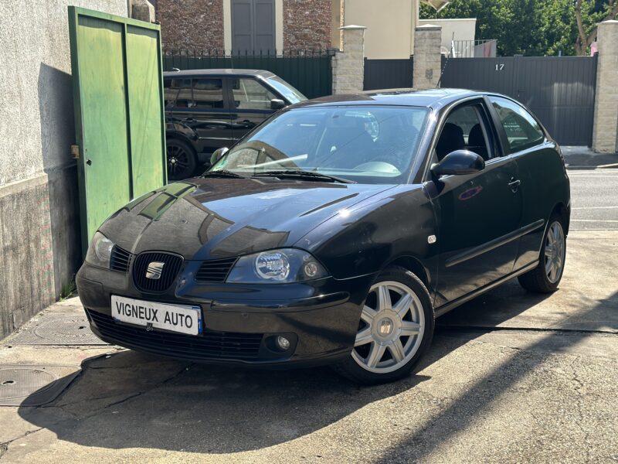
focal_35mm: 48
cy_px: 232
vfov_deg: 30.3
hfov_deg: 39.7
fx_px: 857
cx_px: 309
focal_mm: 6.86
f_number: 1.78
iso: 64
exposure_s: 1/1414
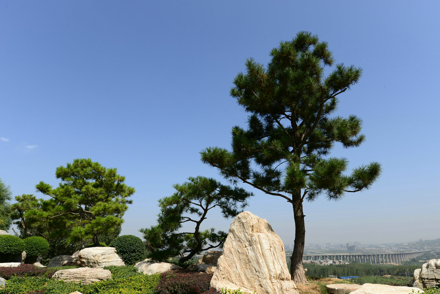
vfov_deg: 61.9
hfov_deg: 84.0
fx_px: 244
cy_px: 147
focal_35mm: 20
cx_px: 220
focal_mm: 20
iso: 100
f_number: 7.1
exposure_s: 1/400
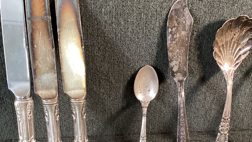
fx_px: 394
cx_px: 135
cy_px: 89
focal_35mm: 59
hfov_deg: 35.4
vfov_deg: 20.3
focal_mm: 3.3
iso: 320
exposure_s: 1/60
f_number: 2.4
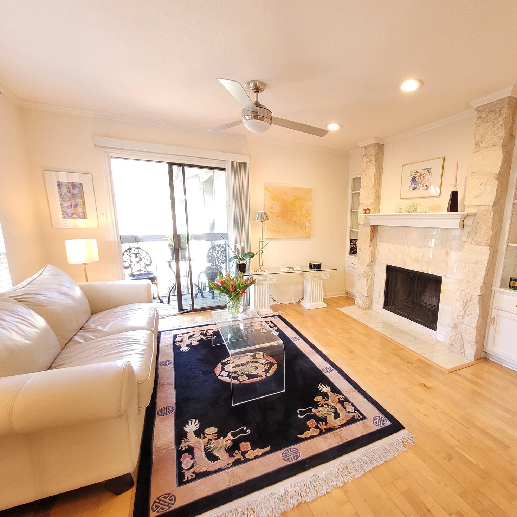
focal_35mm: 16
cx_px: 322
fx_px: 270
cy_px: 269
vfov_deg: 87.4
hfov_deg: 85.8
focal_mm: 1.74
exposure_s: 1/60
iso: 250
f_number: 2.2
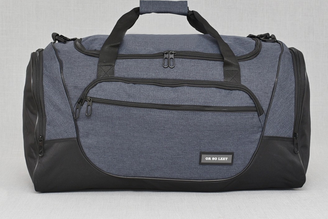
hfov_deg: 35.2
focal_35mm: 57
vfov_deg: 24.0
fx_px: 516
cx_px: 159
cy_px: 90
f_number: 5.6
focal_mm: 31
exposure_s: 1/60
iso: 100
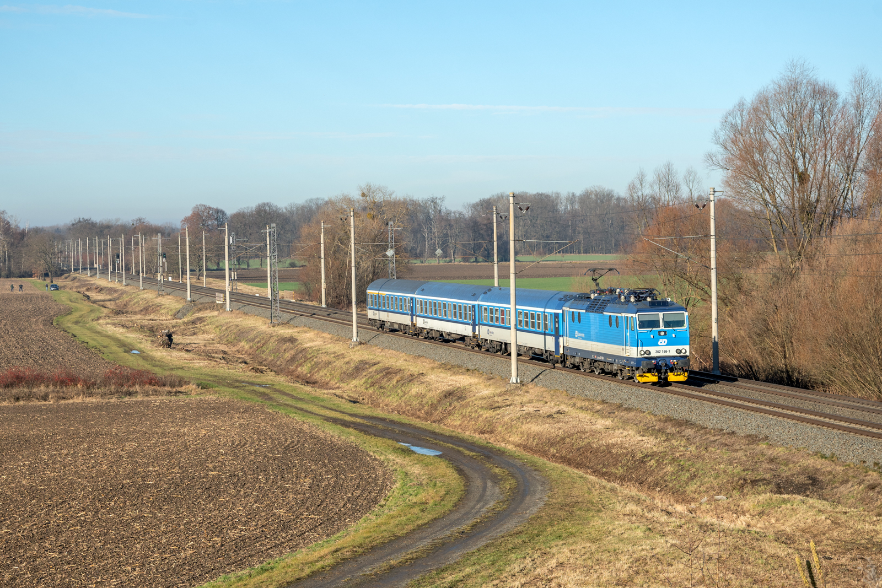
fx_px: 2132
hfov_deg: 23.4
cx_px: 441
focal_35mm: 87
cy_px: 294
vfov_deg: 15.7
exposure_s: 1/640
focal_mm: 58
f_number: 9
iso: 160
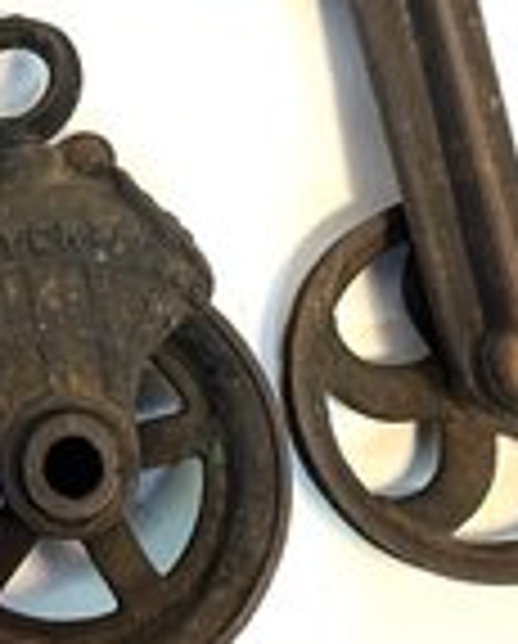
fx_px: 1070
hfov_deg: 26.1
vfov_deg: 33.0
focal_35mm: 56
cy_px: 182
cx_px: 29
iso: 160
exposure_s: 1/120
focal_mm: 6.86
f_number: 1.78
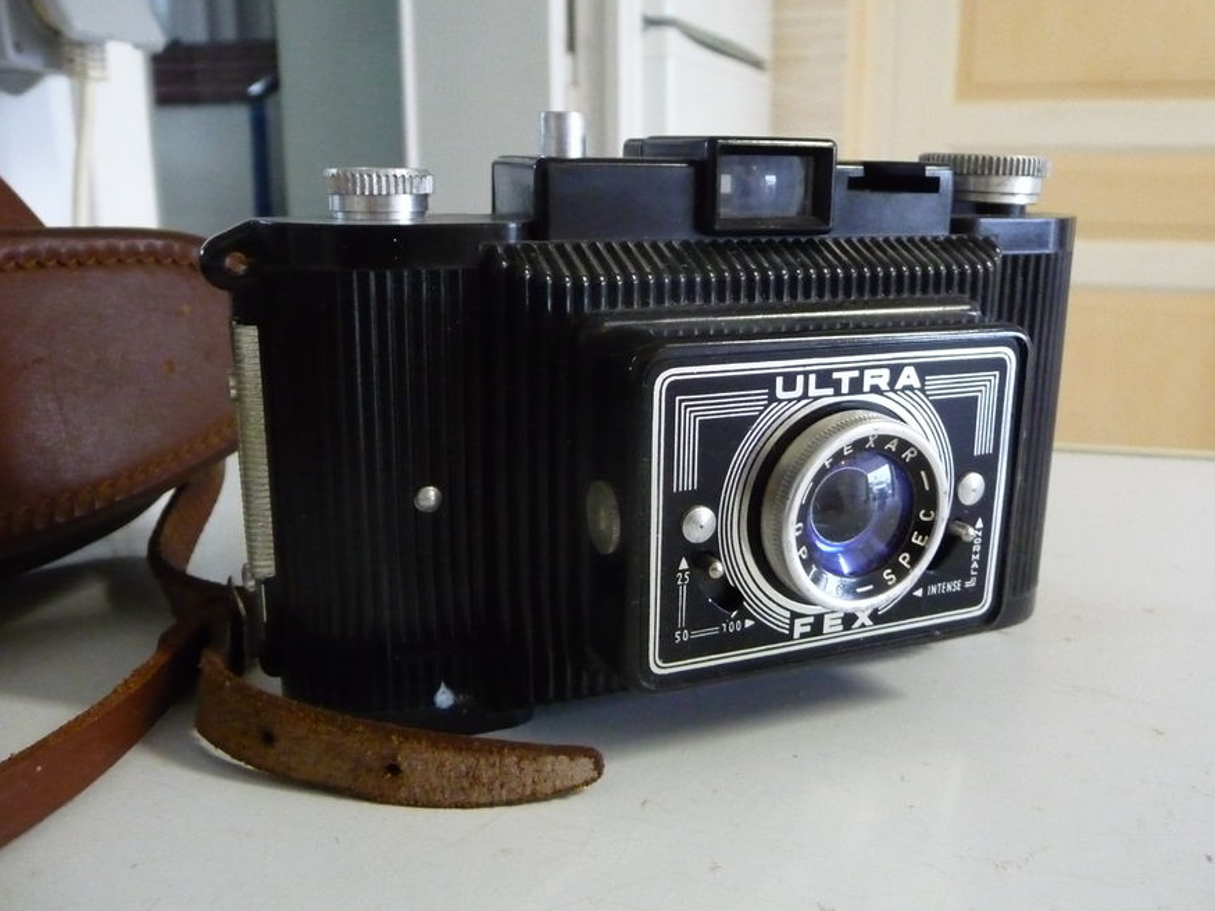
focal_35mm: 32
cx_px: 664
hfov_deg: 56.7
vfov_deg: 44.1
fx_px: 1123
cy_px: 450
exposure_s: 1/30
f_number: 3.3
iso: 800
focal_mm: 4.7
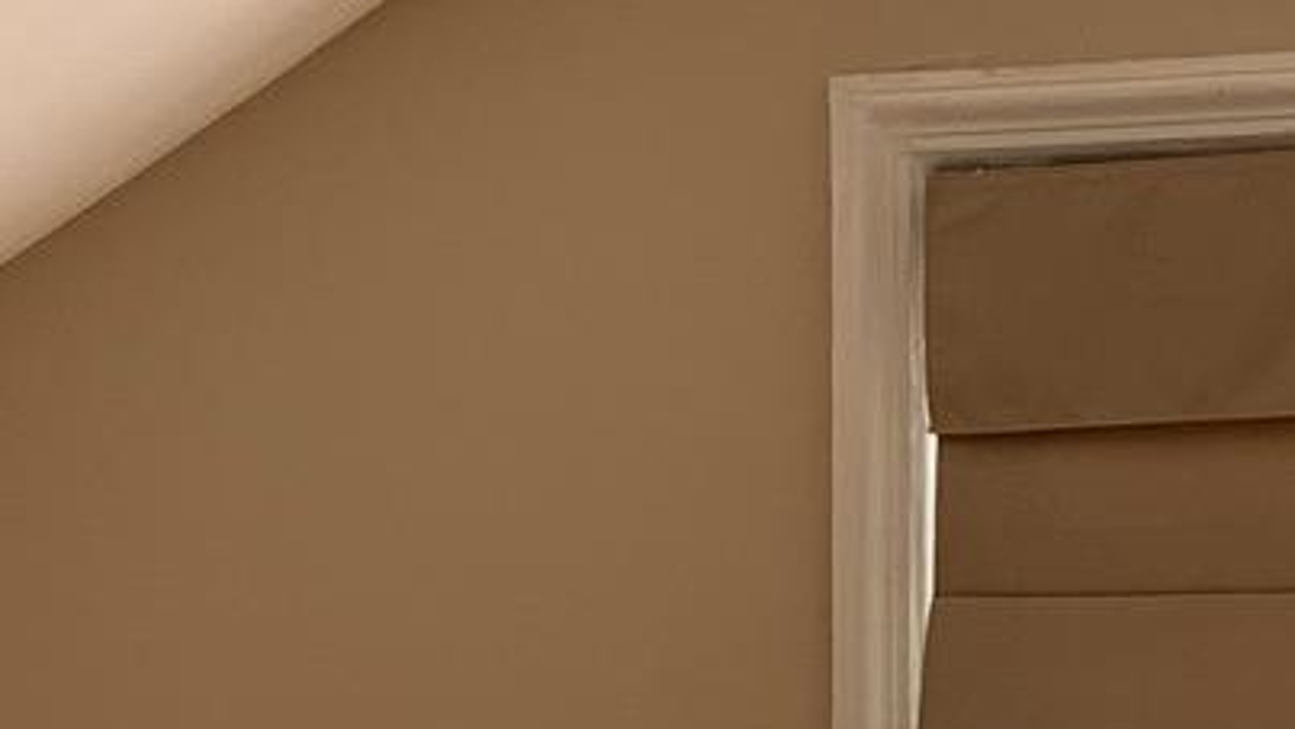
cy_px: 771
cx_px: 514
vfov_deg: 8.4
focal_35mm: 144
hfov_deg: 14.9
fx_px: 4946
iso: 64
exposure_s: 1/121
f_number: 1.8
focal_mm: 4.25
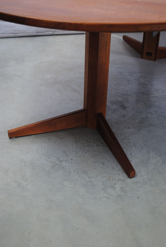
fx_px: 330
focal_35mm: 48
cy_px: 124
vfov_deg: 41.0
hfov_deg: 28.2
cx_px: 83
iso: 200
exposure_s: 1/60
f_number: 4.8
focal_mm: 32
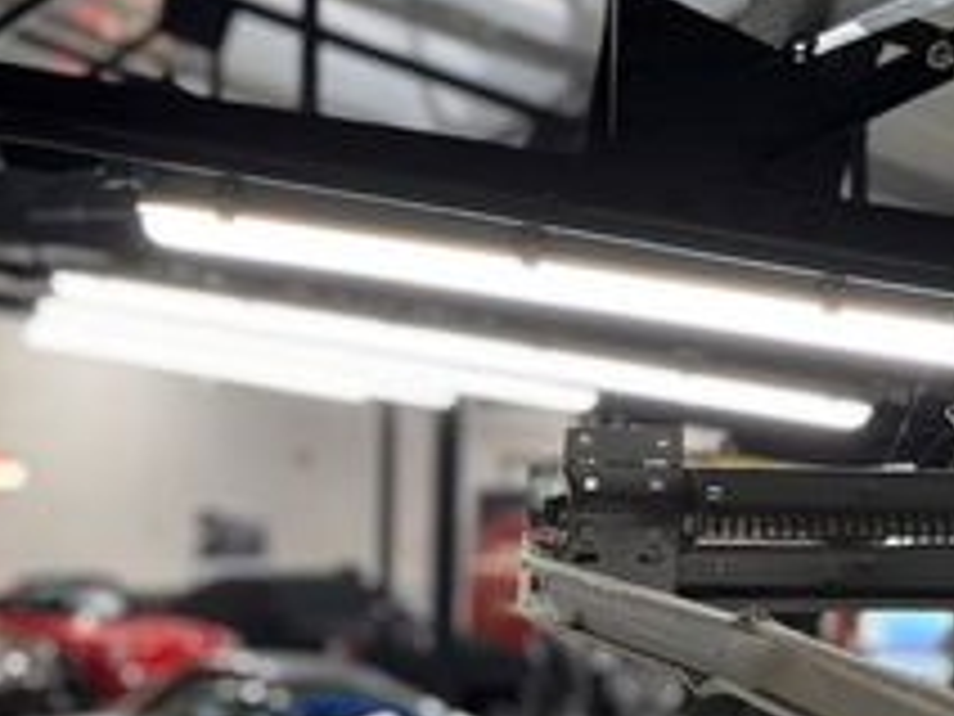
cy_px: 802
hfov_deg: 11.2
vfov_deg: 8.5
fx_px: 4795
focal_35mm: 174
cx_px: -90
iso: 125
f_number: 1.78
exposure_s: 1/50
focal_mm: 6.76
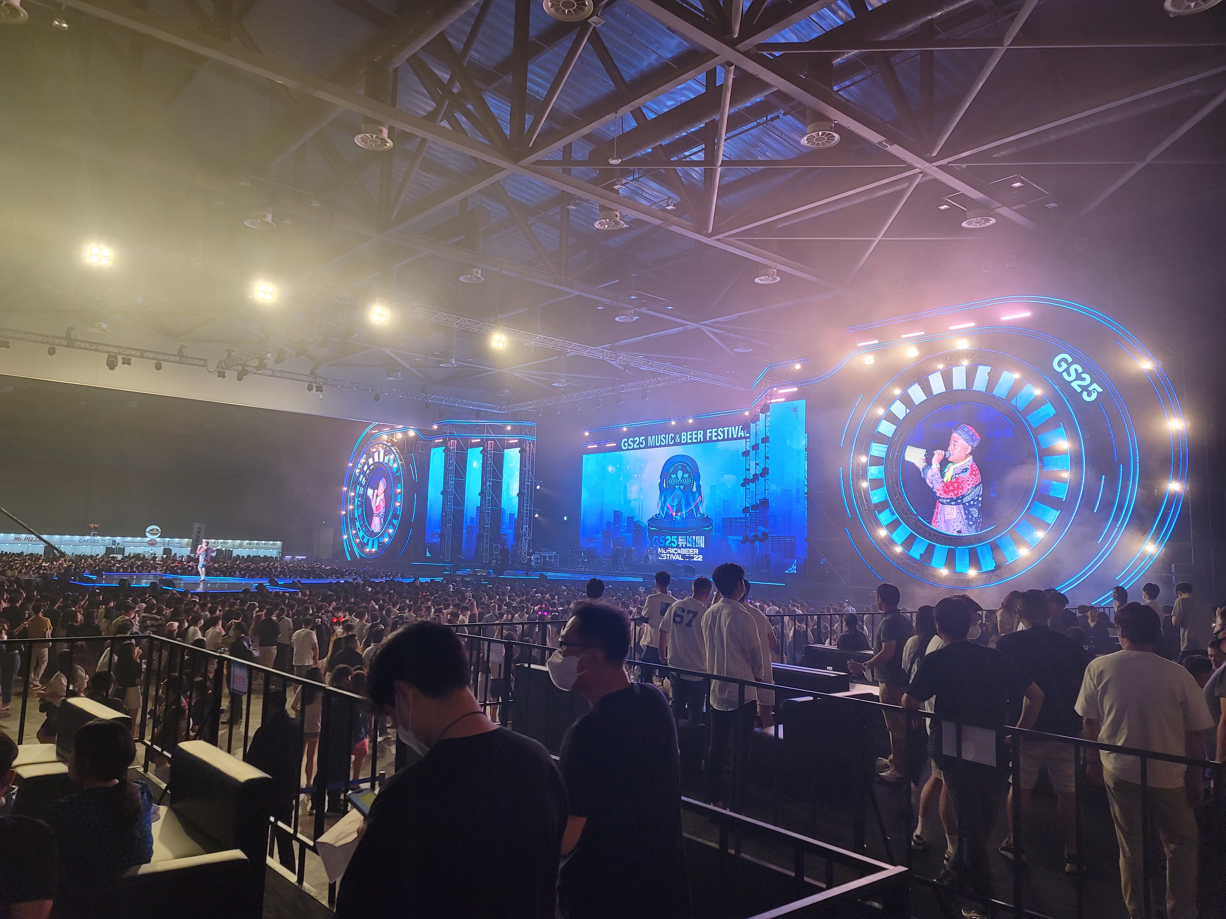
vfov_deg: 54.9
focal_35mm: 25
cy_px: 460
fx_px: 885
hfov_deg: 69.4
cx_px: 613
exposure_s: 1/120
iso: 200
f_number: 1.8
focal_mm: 7
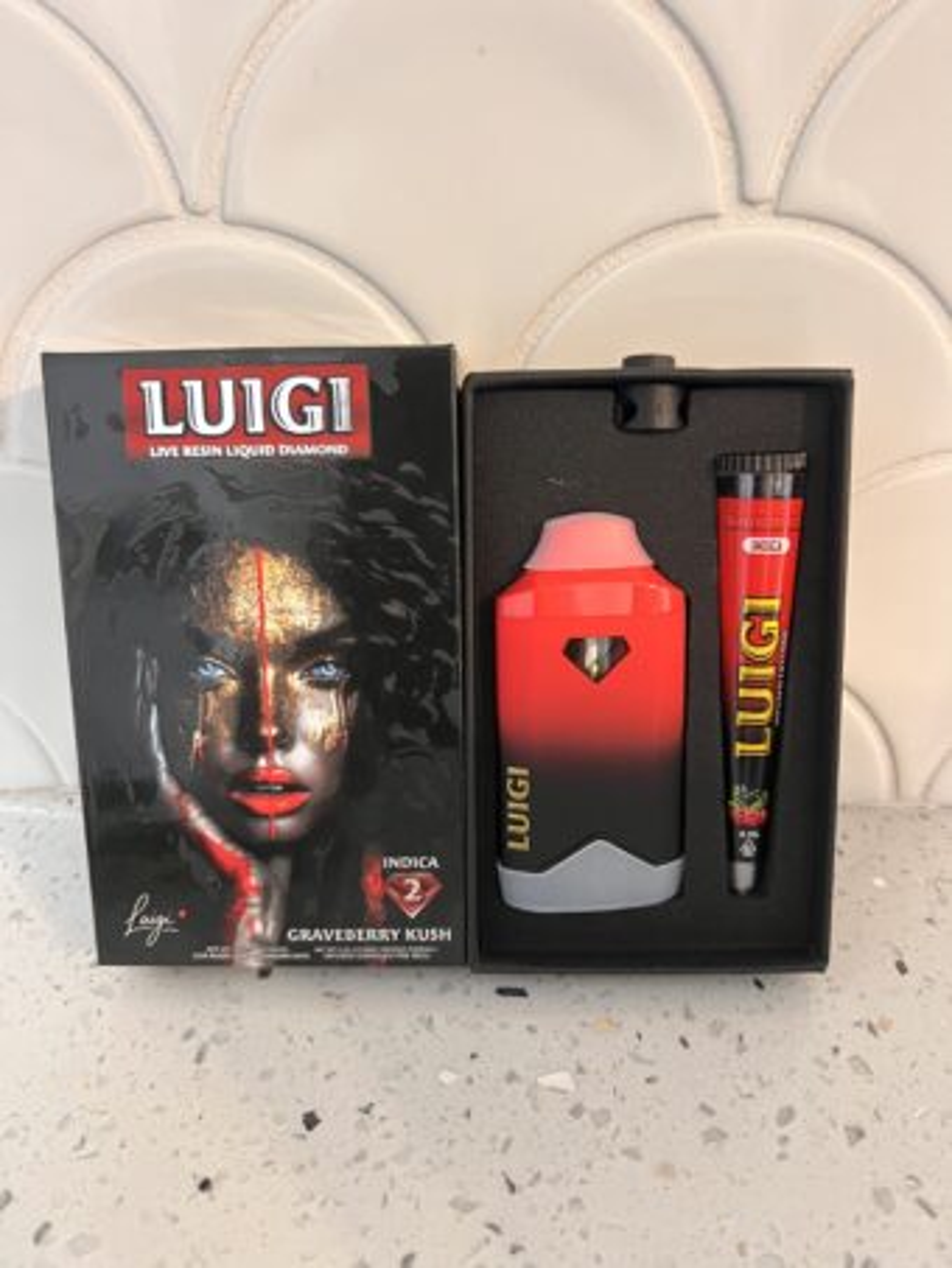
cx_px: 476
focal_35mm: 26
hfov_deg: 53.1
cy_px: 634
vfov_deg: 67.3
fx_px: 953
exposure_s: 1/40
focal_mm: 5.7
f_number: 1.5
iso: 500
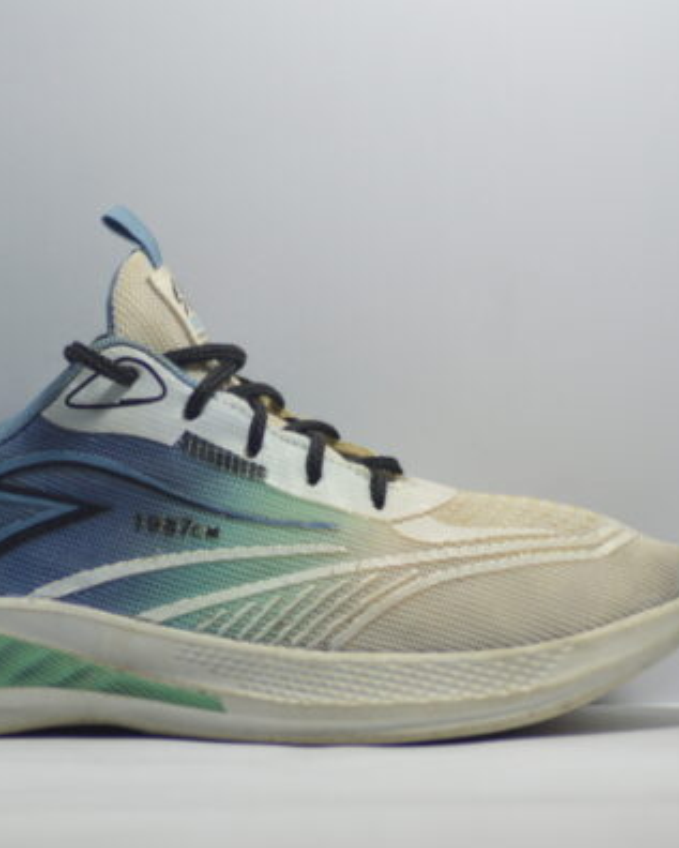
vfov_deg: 6.7
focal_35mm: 288
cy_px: 425
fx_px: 7224
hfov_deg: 5.4
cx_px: 188
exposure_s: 1/125
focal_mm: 135
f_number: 4.2
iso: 500
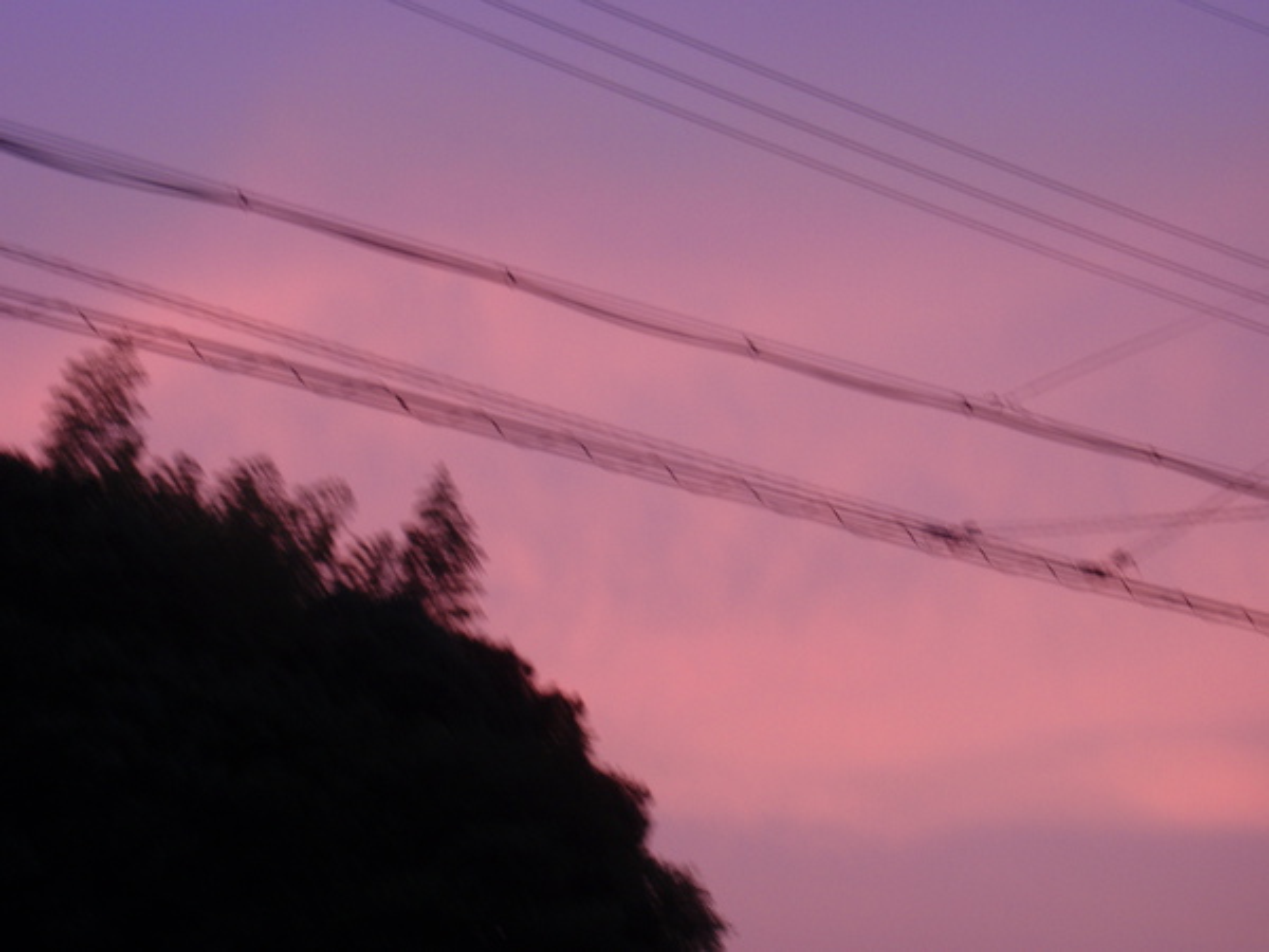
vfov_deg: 30.3
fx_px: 1760
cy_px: 476
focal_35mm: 48
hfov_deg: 39.7
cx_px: 634
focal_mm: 8.69
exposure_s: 1/8
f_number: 4.2
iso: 100
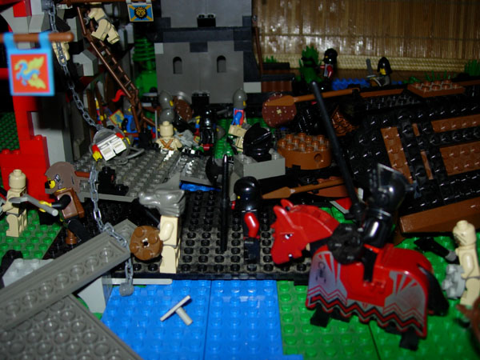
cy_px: 180
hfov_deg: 49.0
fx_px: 527
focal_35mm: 38
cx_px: 240
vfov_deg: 37.7
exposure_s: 1/64
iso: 79
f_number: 2.8
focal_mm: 7.8
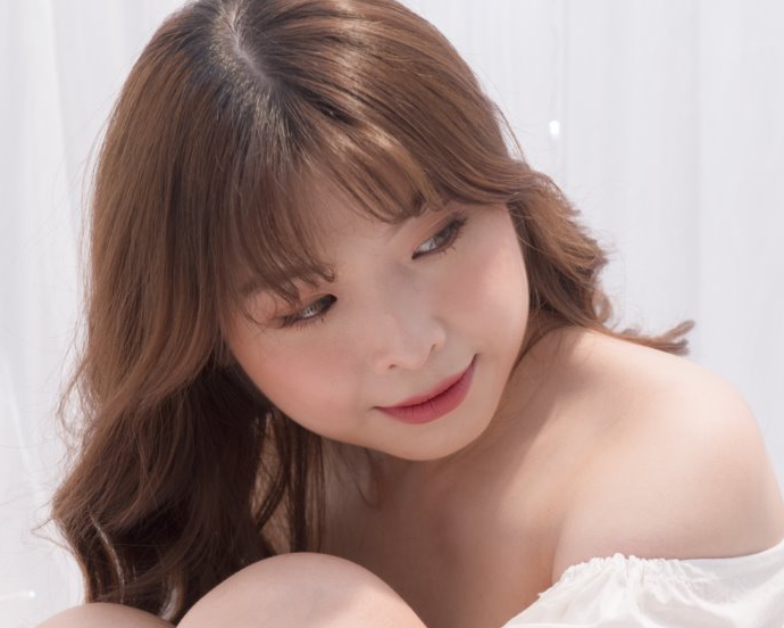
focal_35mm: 119
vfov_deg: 12.9
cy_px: 411
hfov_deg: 16.2
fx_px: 2761
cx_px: 431
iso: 125
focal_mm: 70
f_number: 5.6
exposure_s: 1/125
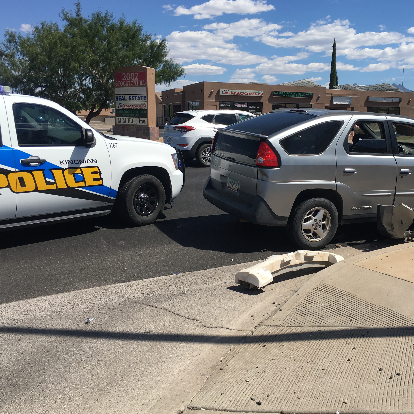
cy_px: 209
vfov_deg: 46.0
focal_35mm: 36
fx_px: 487
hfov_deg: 45.8
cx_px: 249
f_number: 2.2
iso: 25
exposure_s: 1/2024
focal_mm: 4.15
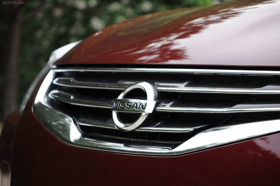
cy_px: 93
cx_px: 140
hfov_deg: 15.9
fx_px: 1002
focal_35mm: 129
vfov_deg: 10.6
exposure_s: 1/500
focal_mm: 86
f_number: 5.6
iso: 2000
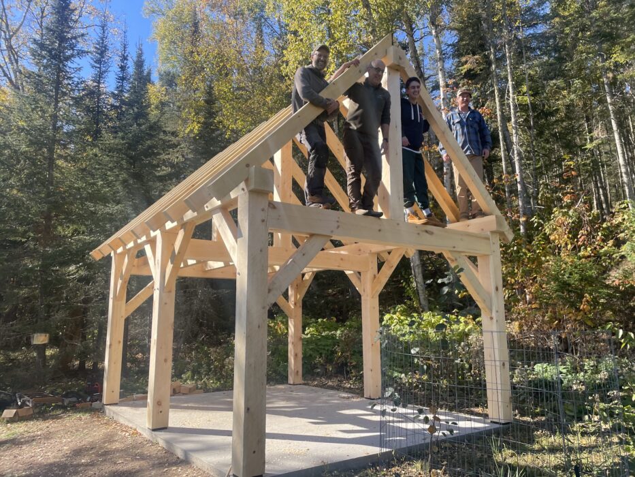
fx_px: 477
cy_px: 238
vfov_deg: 53.1
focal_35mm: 26
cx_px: 318
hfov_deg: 67.3
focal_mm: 4.2
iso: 32
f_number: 1.6
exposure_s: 1/972
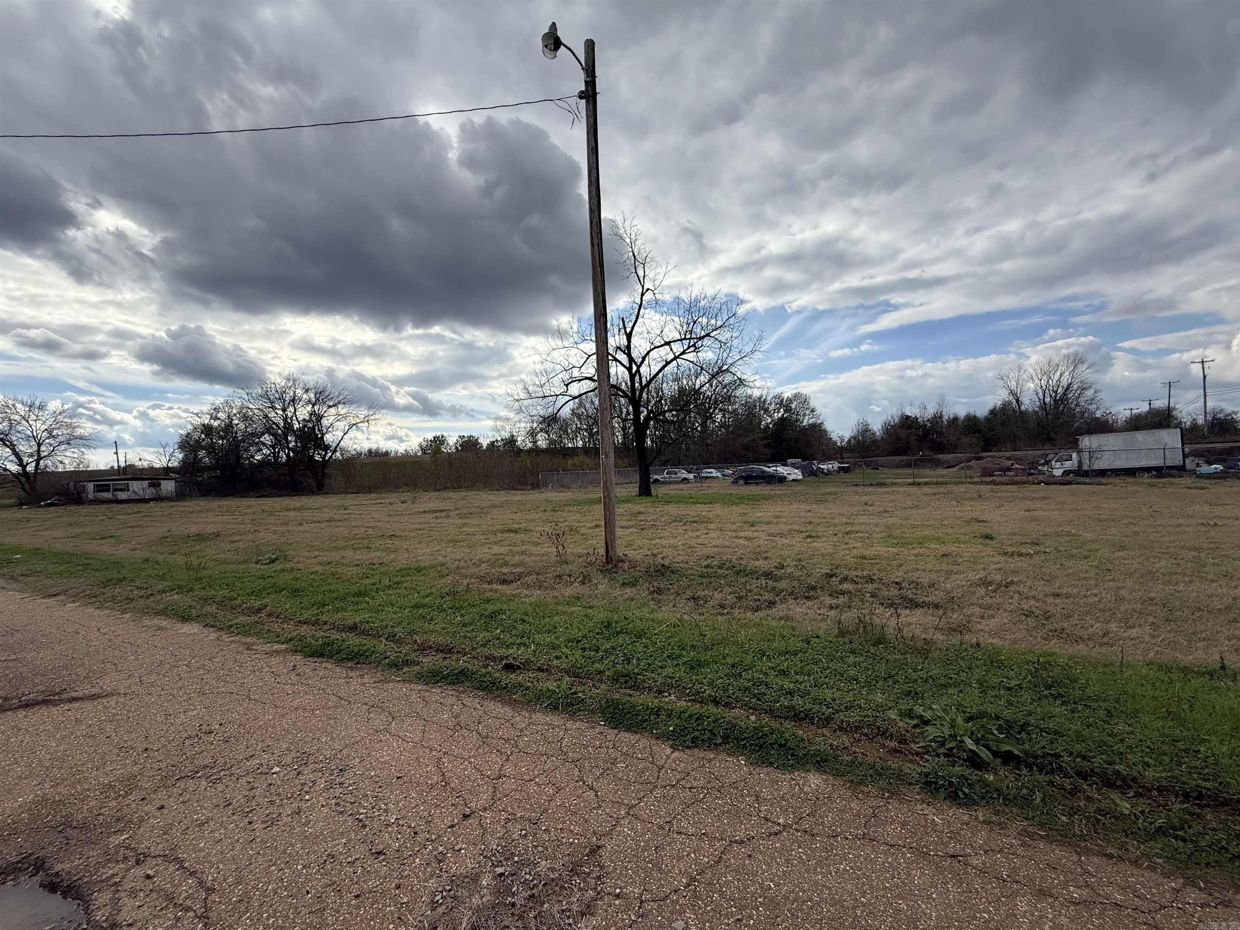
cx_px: 620
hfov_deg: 102.1
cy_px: 465
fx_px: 502
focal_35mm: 14
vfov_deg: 85.7
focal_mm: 2.22
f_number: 2.2
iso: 50
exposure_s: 1/2717
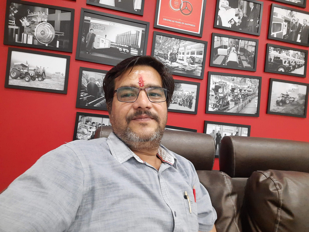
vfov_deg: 54.9
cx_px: 154
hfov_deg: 69.4
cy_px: 116
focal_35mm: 25
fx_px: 223
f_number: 2.2
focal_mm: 3.72
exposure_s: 1/50
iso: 500
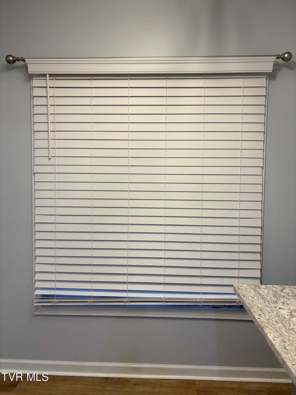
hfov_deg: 53.1
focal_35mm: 26
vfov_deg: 67.3
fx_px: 296
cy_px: 198
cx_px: 148
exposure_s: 1/60
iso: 80
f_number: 1.6
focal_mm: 5.96
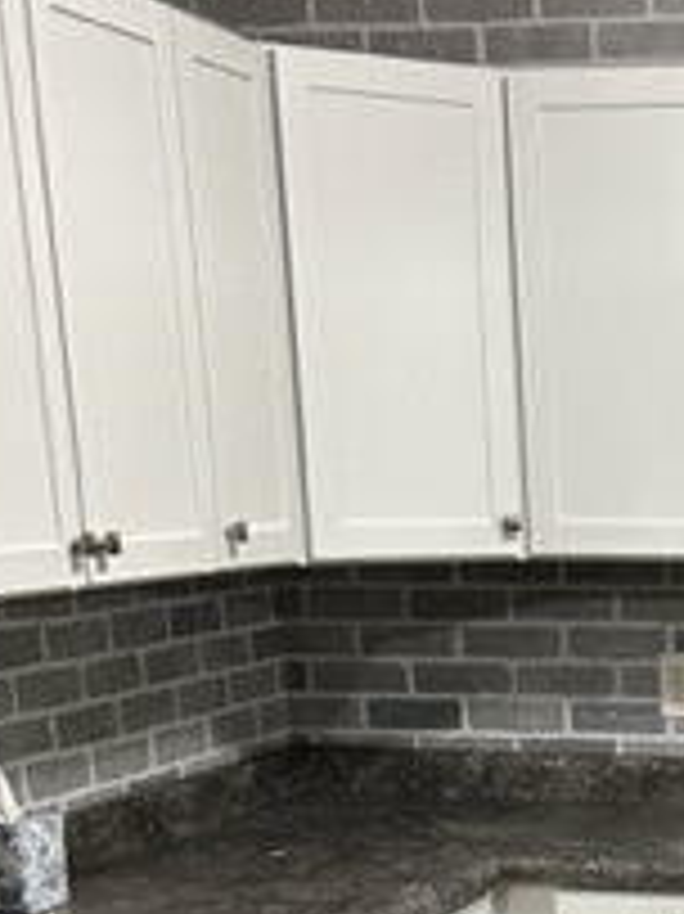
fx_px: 2163
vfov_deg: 21.9
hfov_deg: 17.0
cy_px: 1126
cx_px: 868
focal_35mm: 82
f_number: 1.5
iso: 250
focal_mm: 5.7
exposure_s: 1/60
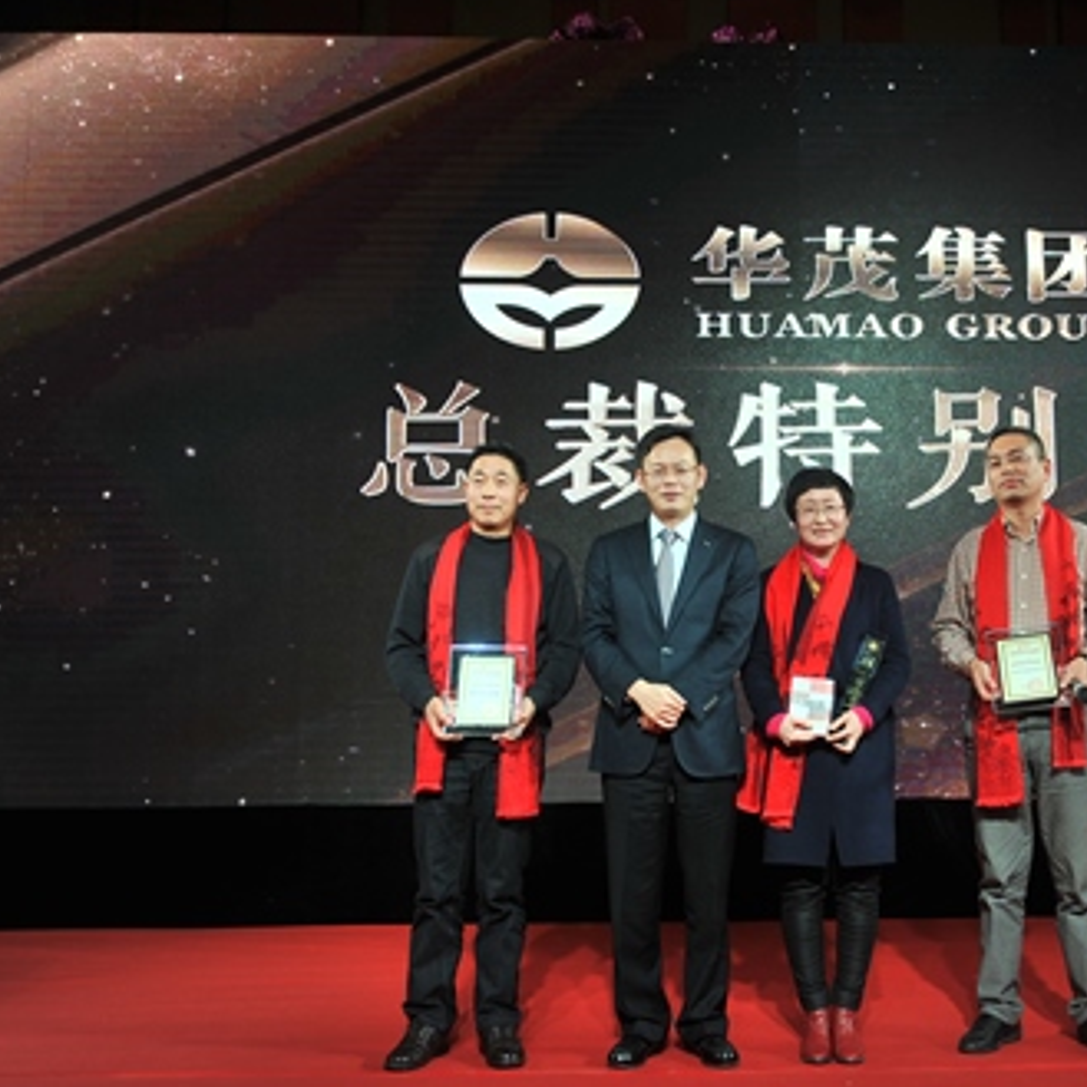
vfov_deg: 41.9
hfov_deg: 41.2
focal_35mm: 40
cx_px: 740
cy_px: 544
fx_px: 1421
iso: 500
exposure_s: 1/320
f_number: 2.8
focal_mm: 31
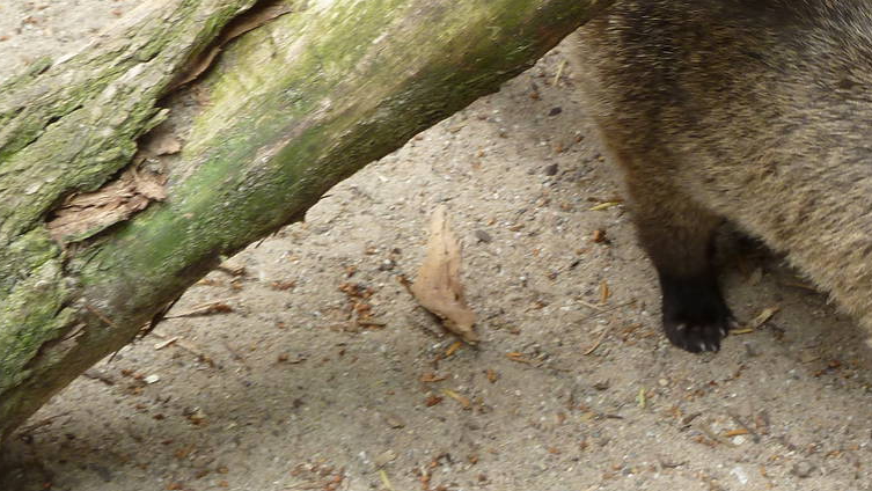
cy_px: 249
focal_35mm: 155
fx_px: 3585
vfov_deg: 7.8
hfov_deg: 13.7
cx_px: 877
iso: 125
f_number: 4.1
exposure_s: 1/40
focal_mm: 11
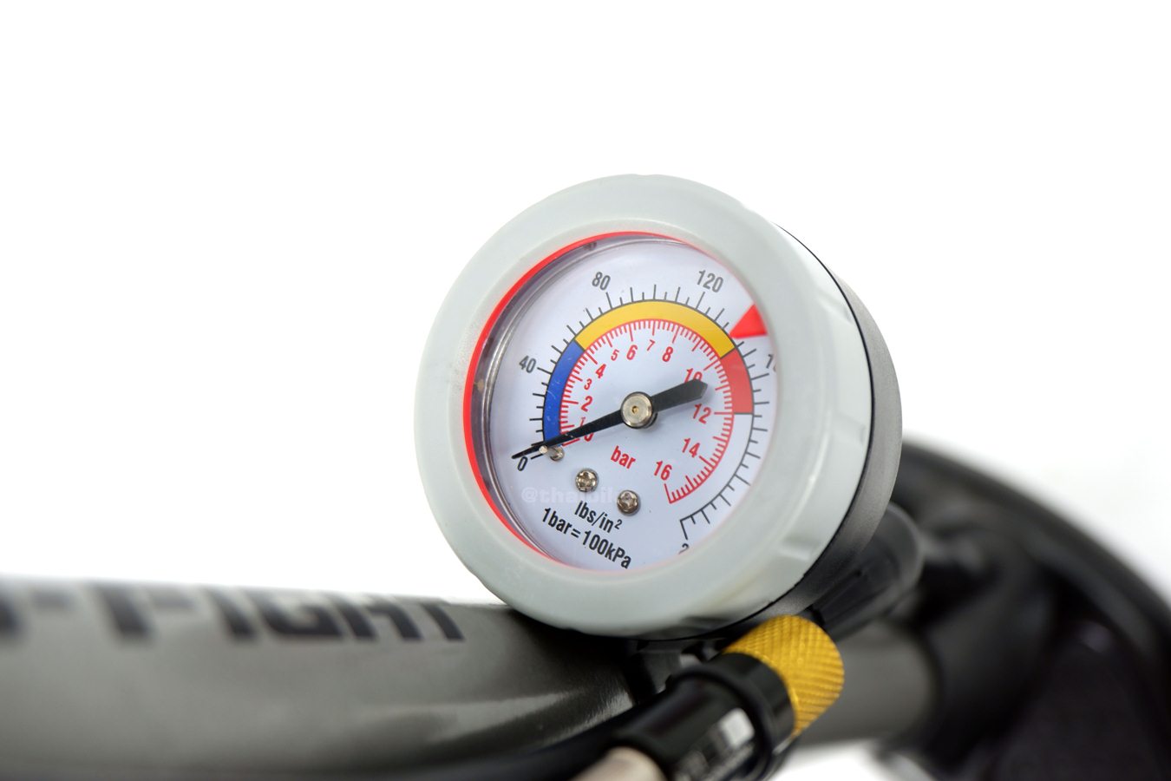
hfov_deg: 49.6
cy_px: 390
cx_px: 586
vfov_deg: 34.2
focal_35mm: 39
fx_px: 1268
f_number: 4.4
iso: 200
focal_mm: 26.4
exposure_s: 1/90
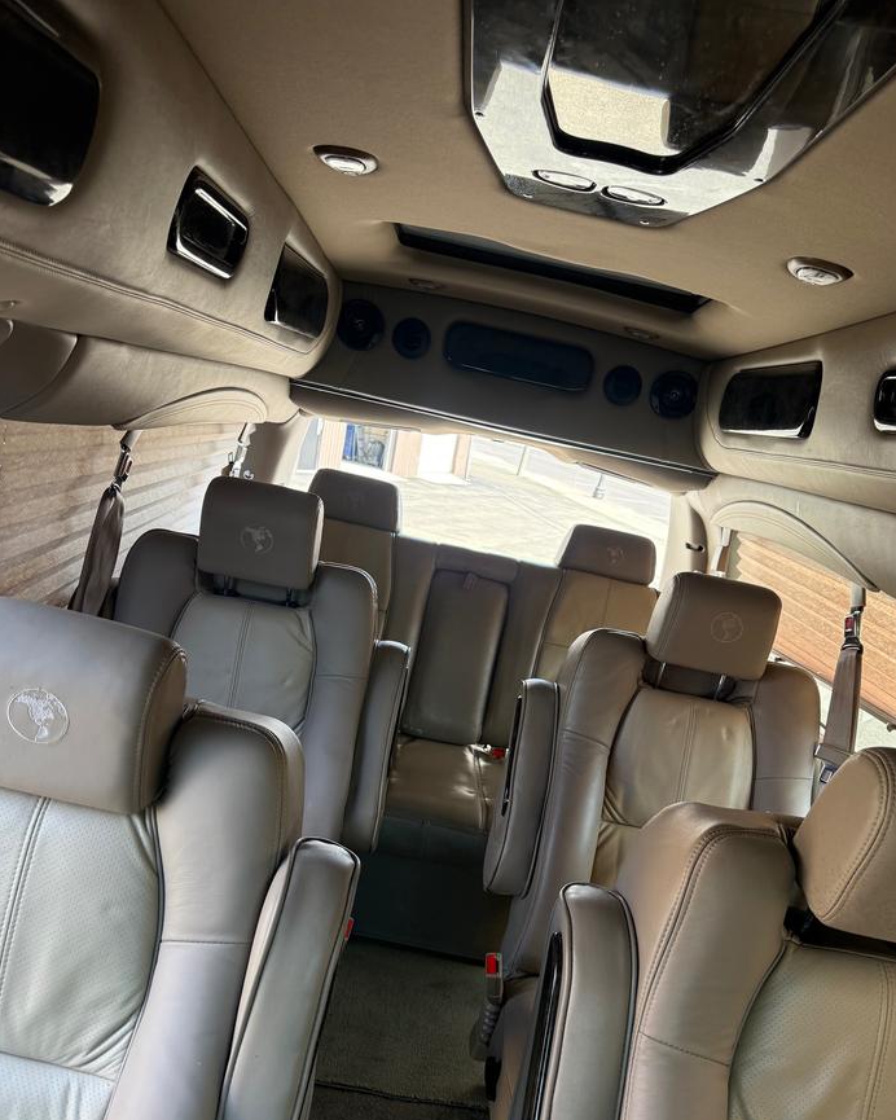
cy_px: 620
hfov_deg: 54.9
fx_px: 862
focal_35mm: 26
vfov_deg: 65.9
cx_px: 462
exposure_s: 1/238
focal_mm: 6.76
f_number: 1.78
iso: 160
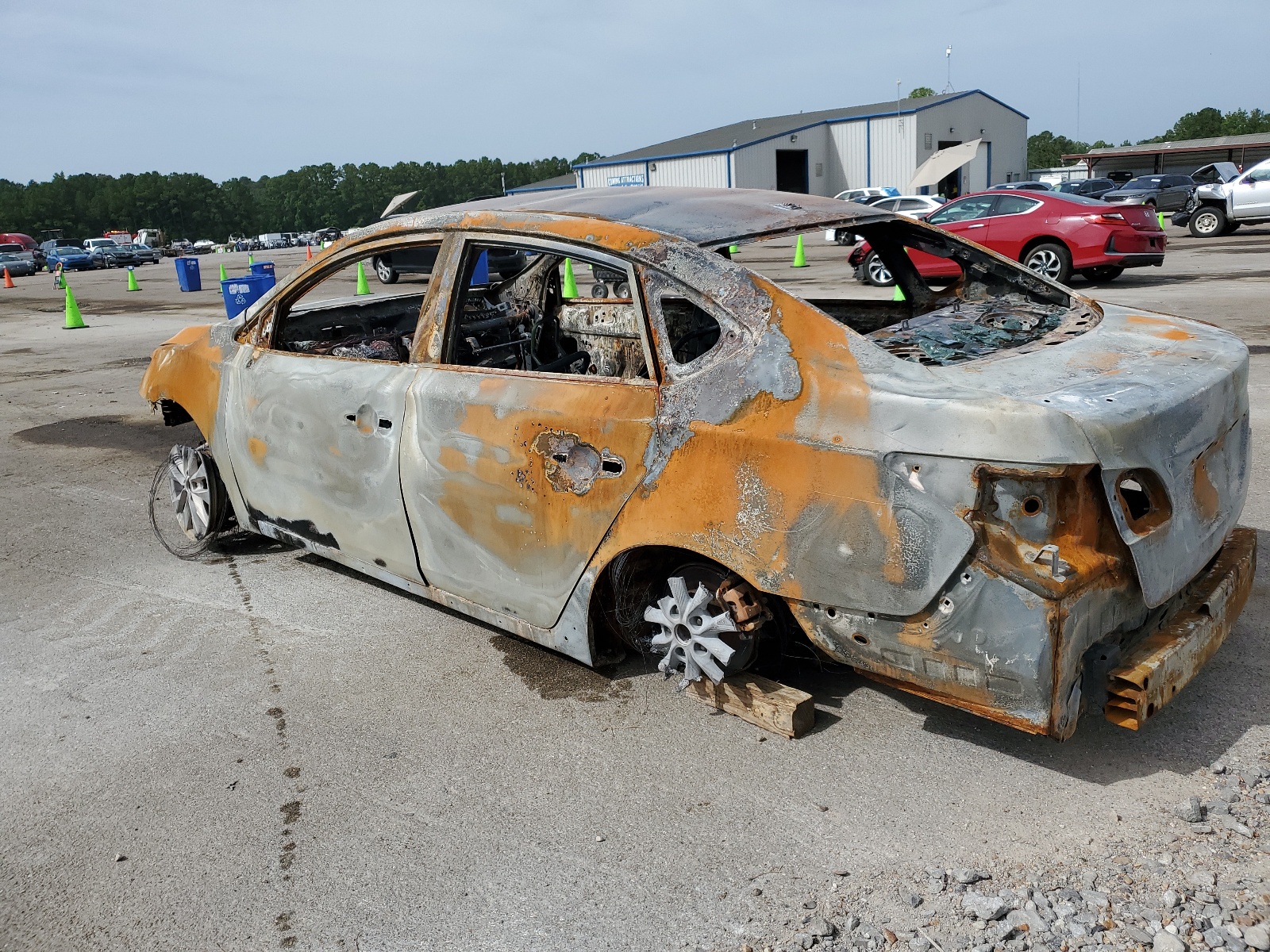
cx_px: 635
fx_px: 954
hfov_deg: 67.3
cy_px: 476
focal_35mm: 26
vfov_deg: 53.1
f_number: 1.5
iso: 50
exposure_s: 1/5000
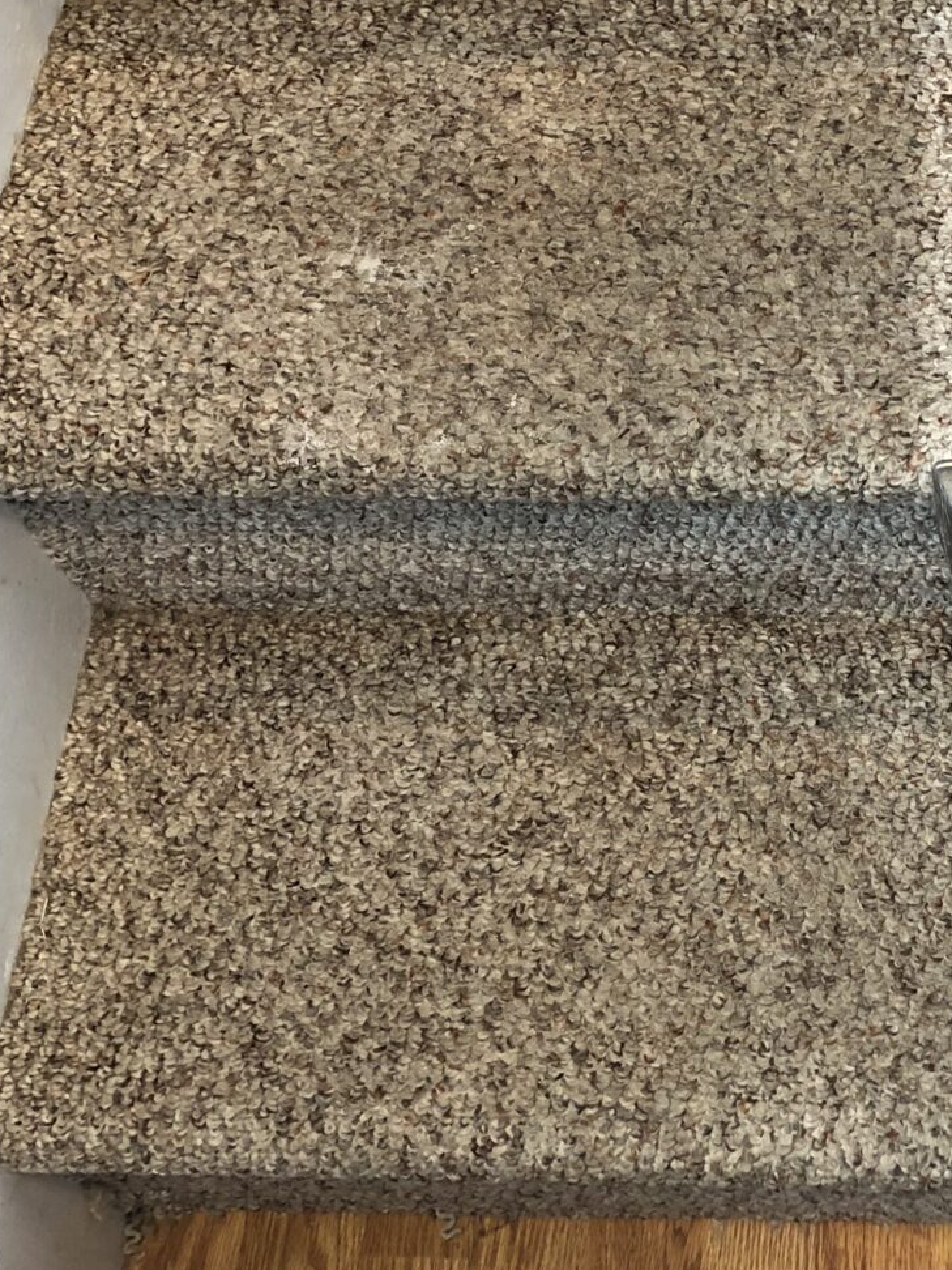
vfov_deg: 32.5
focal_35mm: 59
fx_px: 2163
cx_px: 880
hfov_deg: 24.0
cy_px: 463
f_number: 1.8
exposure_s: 1/15
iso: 50
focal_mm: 3.99
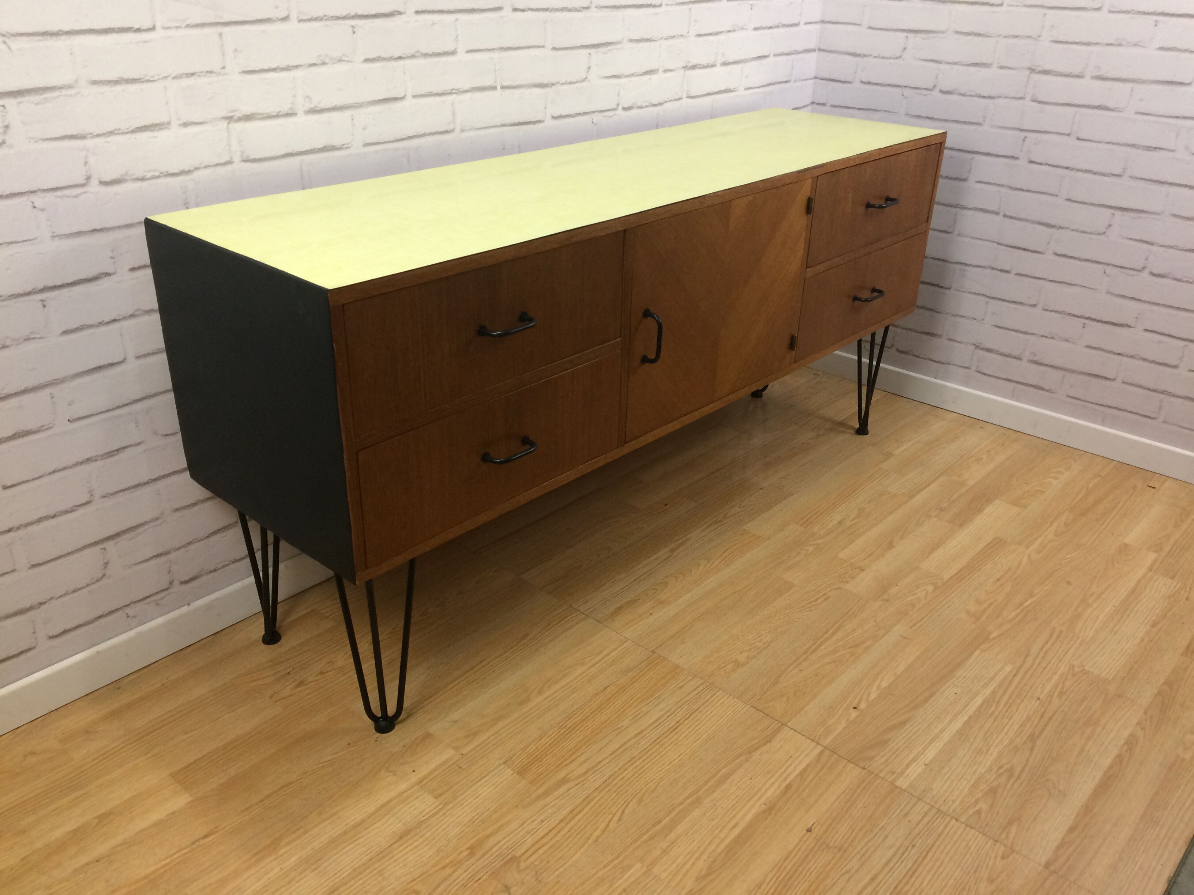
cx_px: 597
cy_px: 448
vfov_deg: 48.2
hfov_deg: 61.7
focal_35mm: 29
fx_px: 1000
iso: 64
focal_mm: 4.15
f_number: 2.2
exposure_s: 1/33
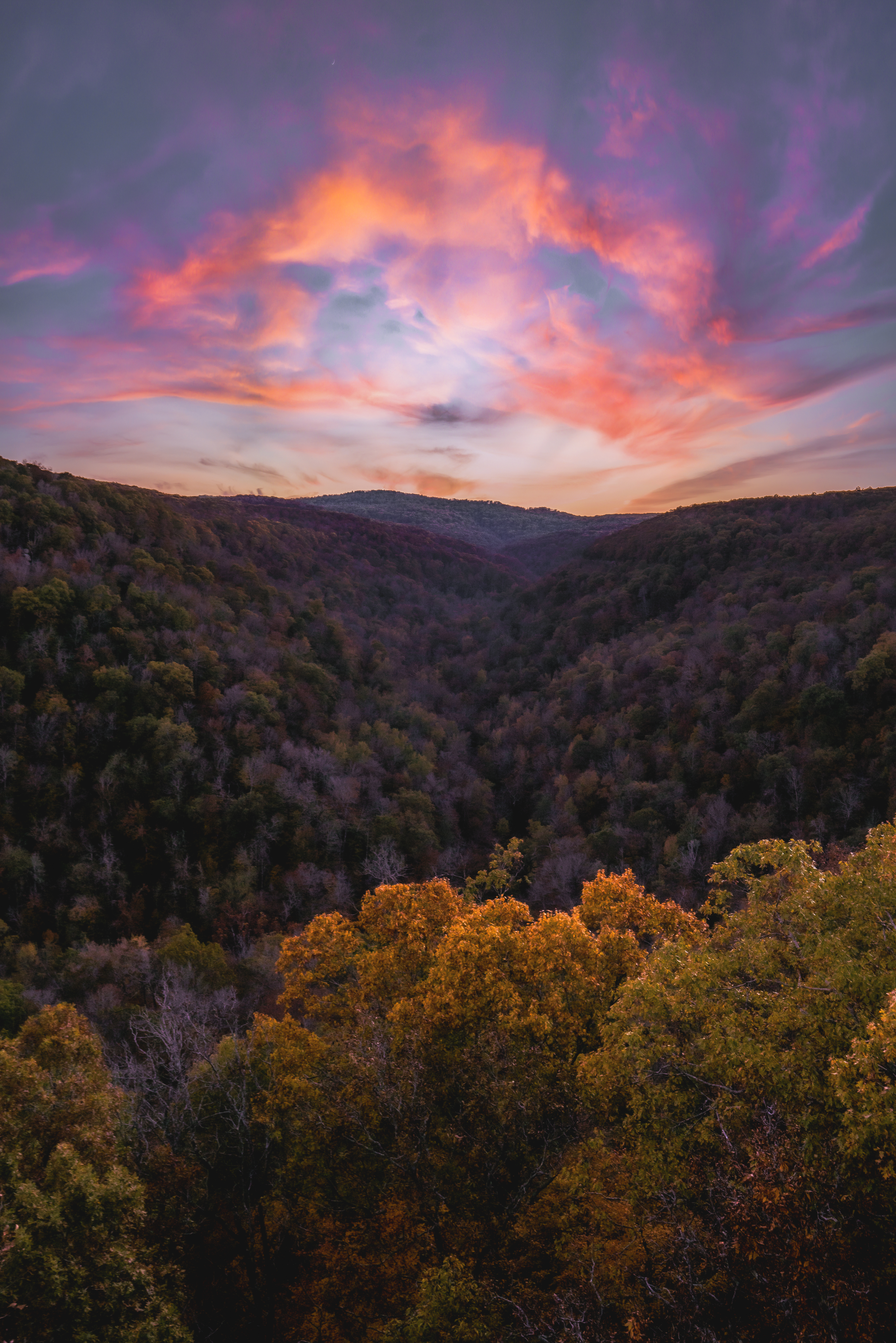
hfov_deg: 53.2
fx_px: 895
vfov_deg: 73.7
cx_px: 448
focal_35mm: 24
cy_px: 672
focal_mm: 16
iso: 200
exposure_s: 1/80
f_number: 6.3
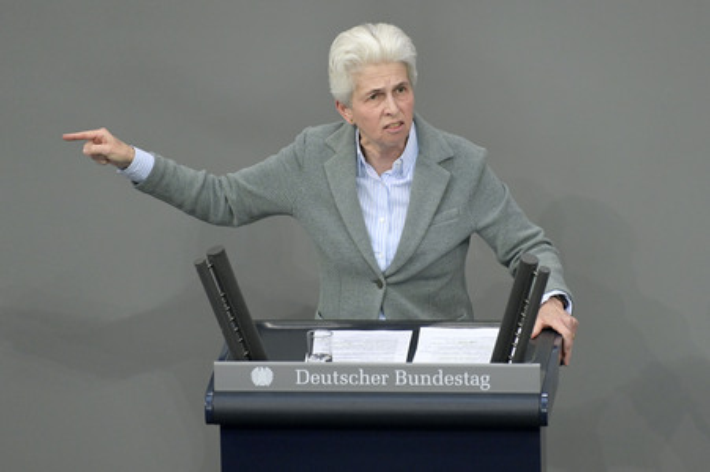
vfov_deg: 2.7
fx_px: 9854
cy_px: 236
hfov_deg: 4.1
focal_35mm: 500
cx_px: 355
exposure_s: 1/400
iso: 5000
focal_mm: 500
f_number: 5.6
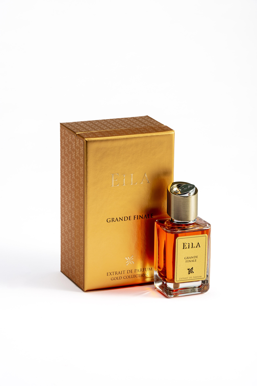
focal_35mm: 200
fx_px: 2141
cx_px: 128
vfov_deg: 10.3
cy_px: 193
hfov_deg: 6.9
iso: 100
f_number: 16
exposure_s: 1/160
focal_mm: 200
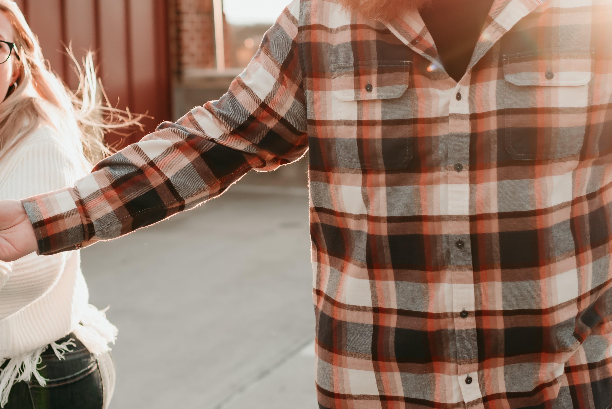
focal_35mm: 66
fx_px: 1122
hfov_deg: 30.5
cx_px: 266
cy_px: 171
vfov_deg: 20.6
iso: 250
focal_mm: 35
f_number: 2.2
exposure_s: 1/1000
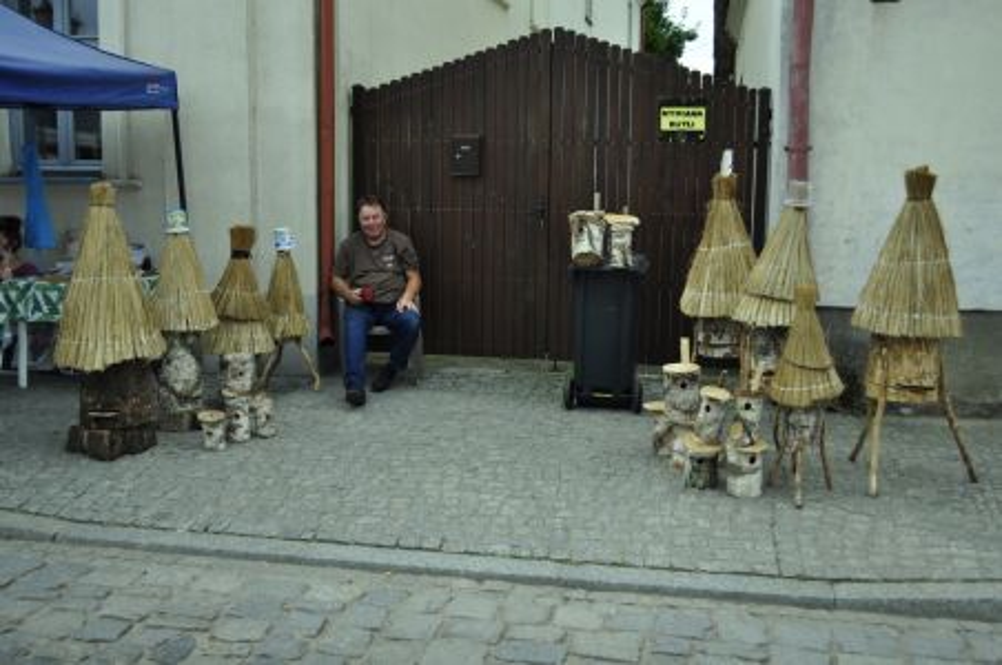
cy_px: 332
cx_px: 501
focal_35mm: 39
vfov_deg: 34.1
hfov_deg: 49.6
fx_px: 1084
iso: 200
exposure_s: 1/500
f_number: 4.2
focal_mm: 26
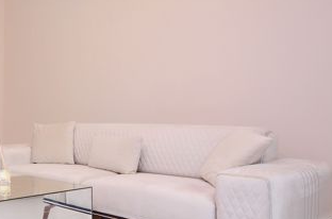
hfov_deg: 41.3
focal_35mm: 44
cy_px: 88
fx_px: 406
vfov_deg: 30.2
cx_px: 39
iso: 320
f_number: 5.6
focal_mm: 13
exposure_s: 1/60
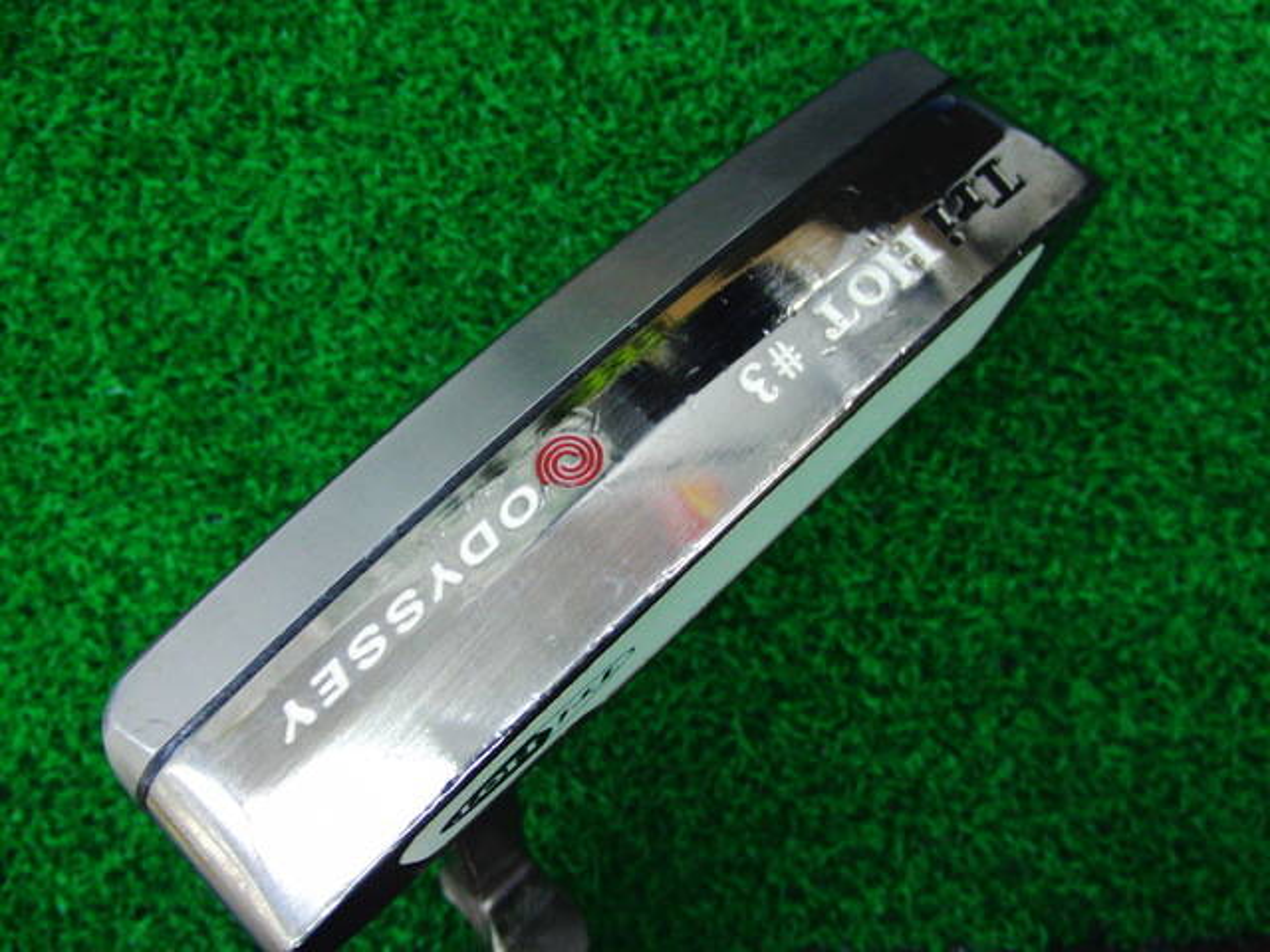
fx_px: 1357
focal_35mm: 37
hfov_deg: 50.1
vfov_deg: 38.7
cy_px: 476
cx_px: 635
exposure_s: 1/50
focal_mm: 6.42
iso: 400
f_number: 3.6
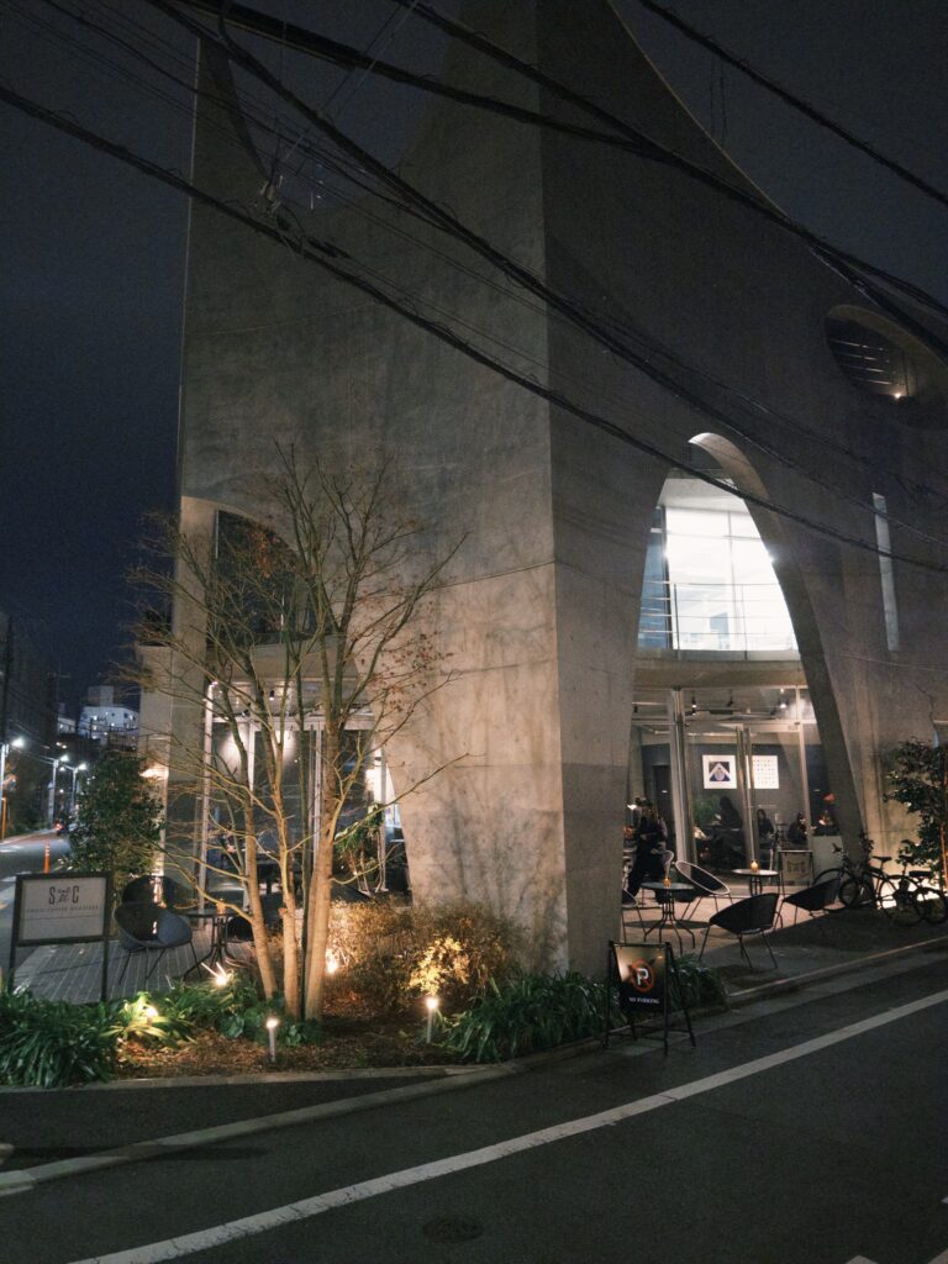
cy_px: 632
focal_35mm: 24
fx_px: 876
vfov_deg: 71.6
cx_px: 474
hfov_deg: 56.8
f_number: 1.78
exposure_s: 1/50
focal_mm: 6.76
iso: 800
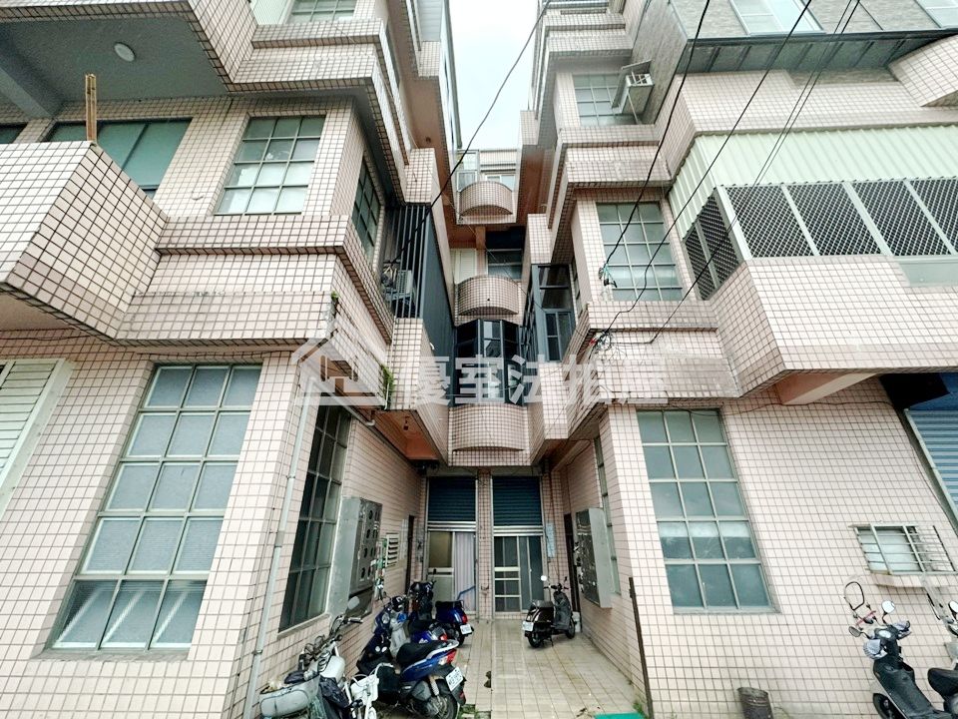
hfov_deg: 102.1
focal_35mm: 14
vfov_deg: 85.7
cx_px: 479
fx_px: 387
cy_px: 360
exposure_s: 1/99
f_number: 2.2
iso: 200
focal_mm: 2.22
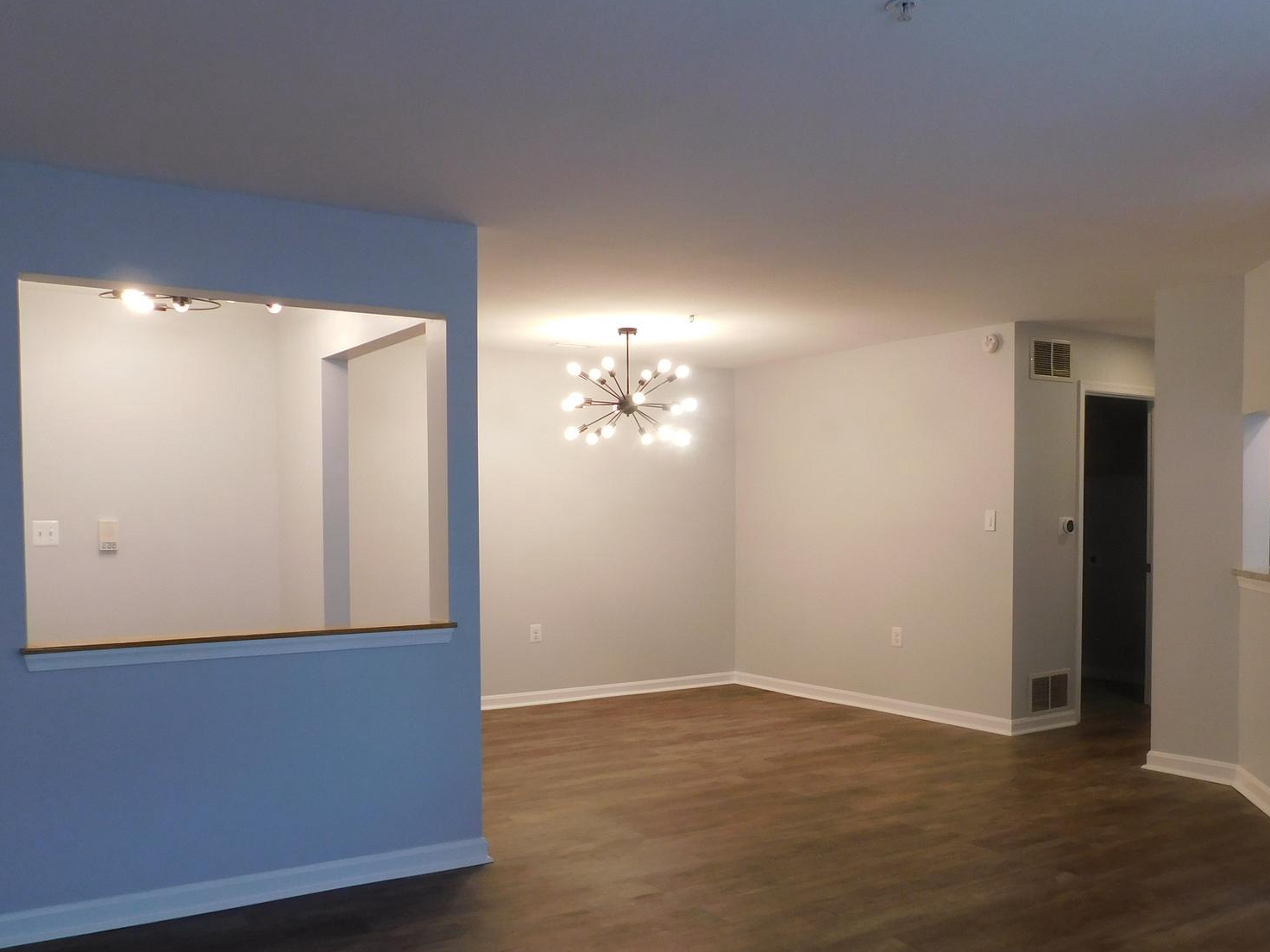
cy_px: 571
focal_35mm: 32
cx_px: 651
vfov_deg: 43.9
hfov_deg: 56.8
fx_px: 1174
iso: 125
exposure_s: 1/50
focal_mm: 4
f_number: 3
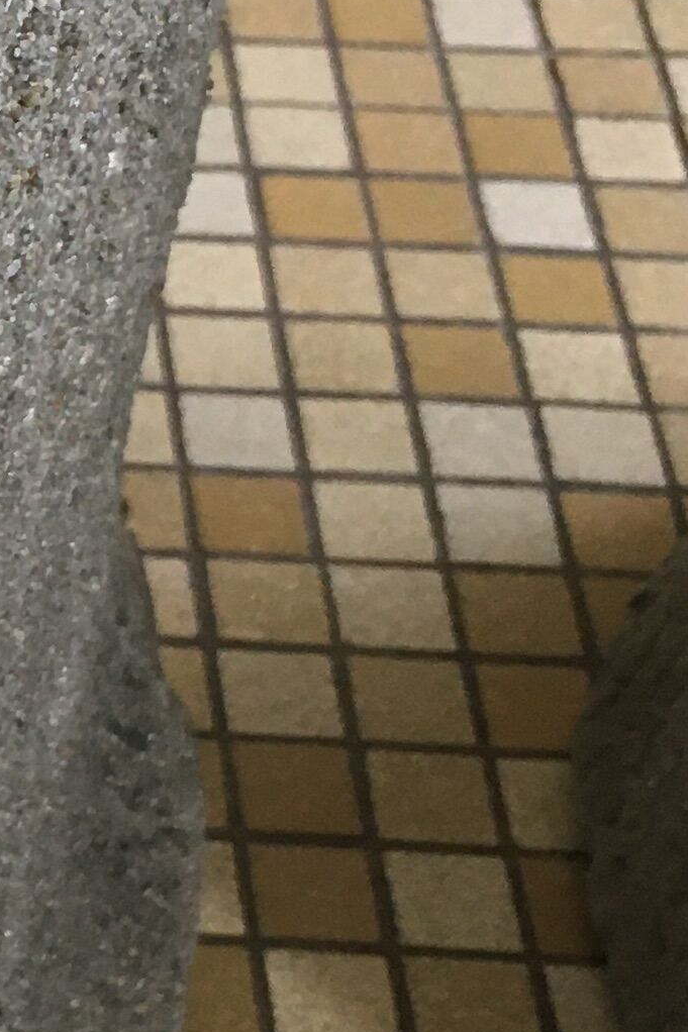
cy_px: 447
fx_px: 3412
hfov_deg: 10.5
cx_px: -709
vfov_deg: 17.2
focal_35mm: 119
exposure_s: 1/33
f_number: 2.2
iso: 64
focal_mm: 4.15
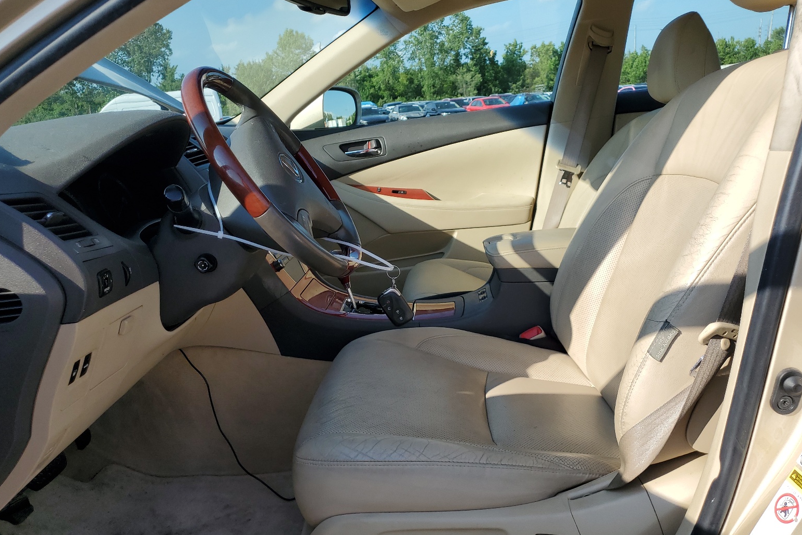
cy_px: 249
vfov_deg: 46.4
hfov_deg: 65.5
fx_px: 624
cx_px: 409
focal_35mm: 28
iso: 50
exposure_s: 1/1667
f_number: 1.5
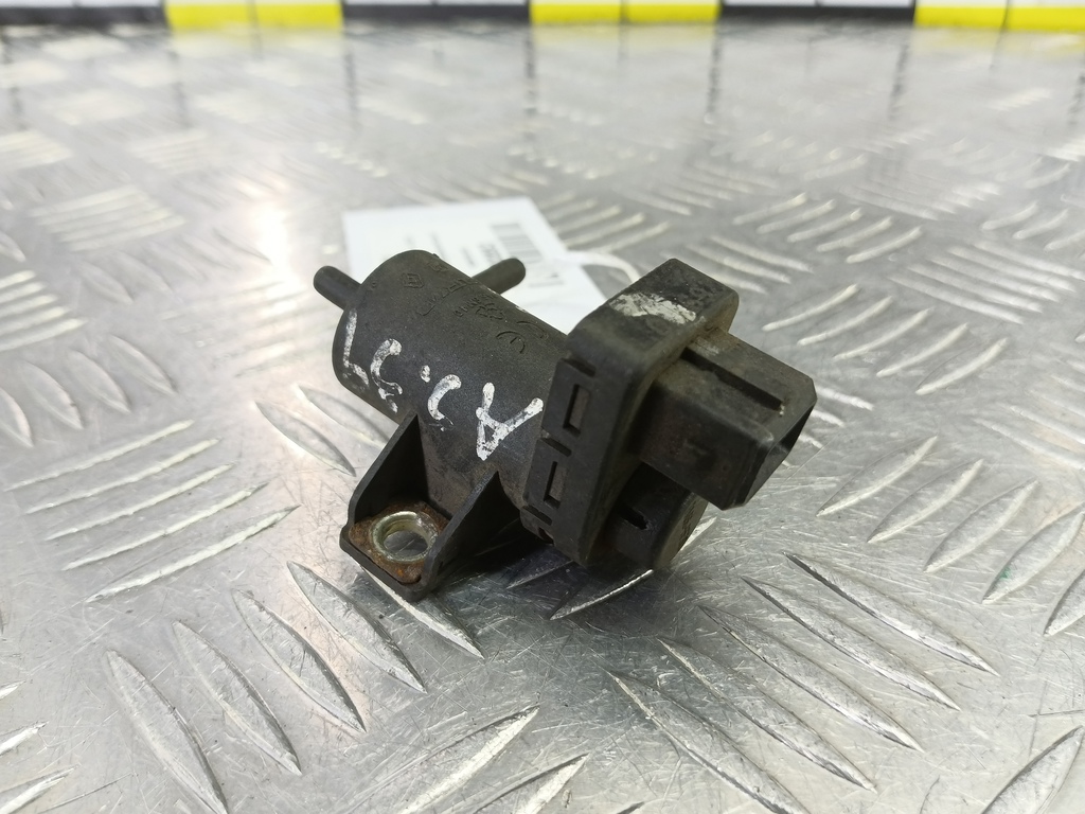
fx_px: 721
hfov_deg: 73.9
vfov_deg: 58.9
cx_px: 542
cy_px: 407
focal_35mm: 23
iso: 175
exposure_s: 1/50
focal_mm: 4.11
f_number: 1.6
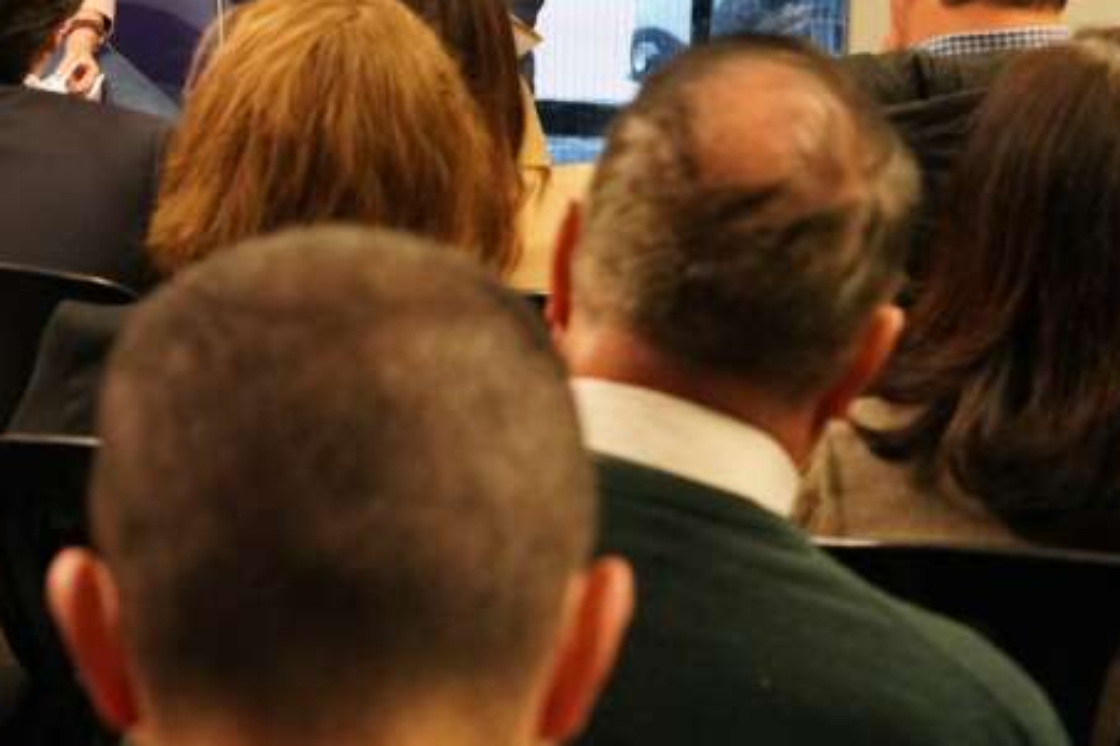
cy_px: 37
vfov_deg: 14.1
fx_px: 2986
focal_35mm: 96
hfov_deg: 20.4
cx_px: -74
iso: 6400
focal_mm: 41
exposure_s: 1/80
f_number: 5.6
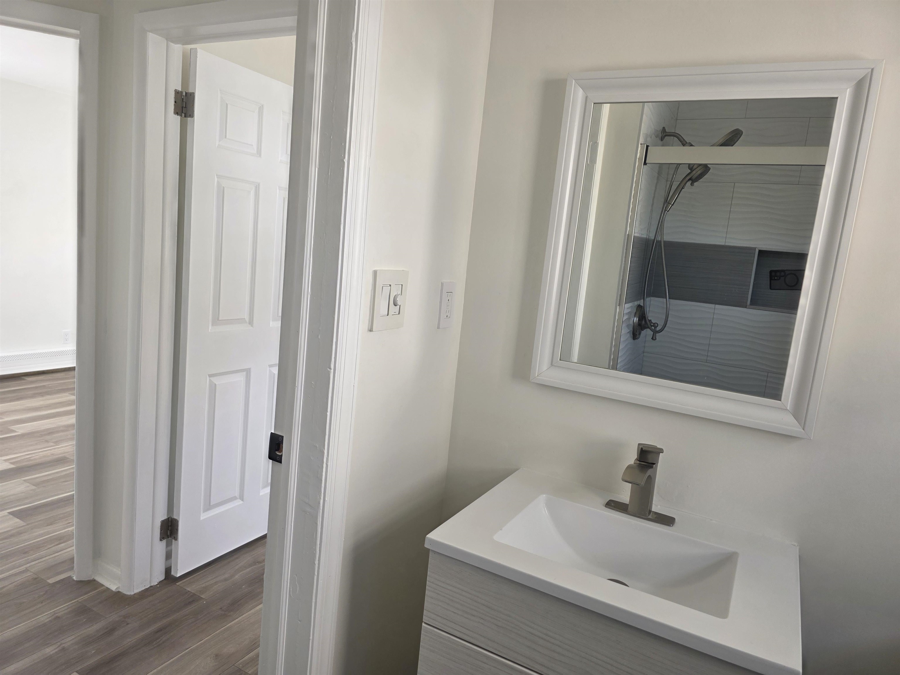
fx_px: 598
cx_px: 450
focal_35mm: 23
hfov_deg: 73.9
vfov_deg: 58.9
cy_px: 338
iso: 80
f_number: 1.7
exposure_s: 1/180
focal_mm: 6.3
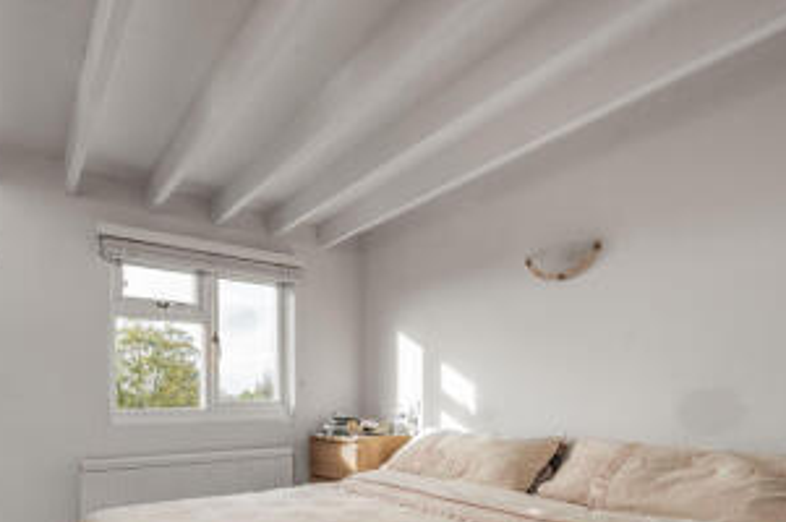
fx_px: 414
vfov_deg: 60.9
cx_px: 227
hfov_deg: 82.2
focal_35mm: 19
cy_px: 390
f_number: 9
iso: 320
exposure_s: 1/80
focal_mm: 12
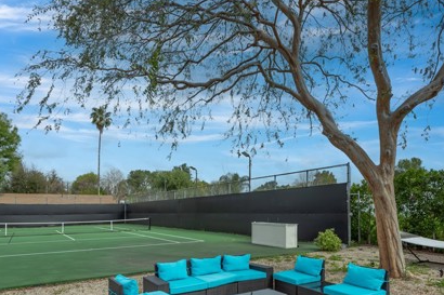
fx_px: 308
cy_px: 206
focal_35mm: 25
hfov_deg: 71.4
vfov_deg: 50.0
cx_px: 238
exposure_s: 1/320
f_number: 8
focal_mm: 16
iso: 100
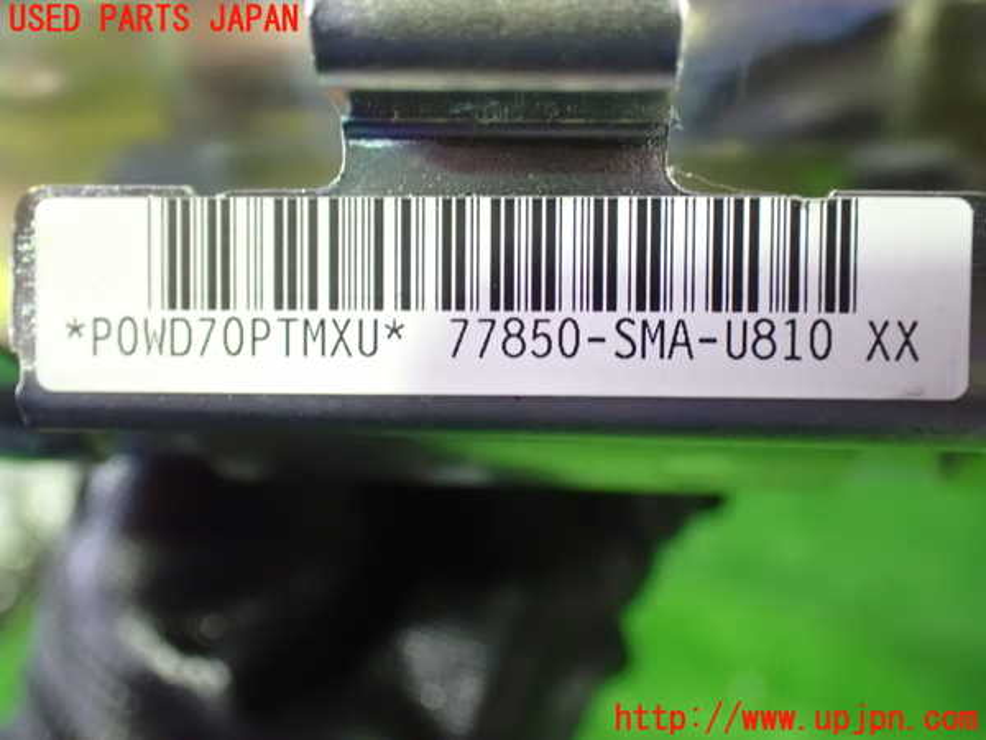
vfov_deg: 37.7
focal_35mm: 38
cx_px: 493
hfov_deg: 49.0
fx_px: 1082
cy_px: 370
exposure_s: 1/40
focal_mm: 6.83
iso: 1600
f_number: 2.7
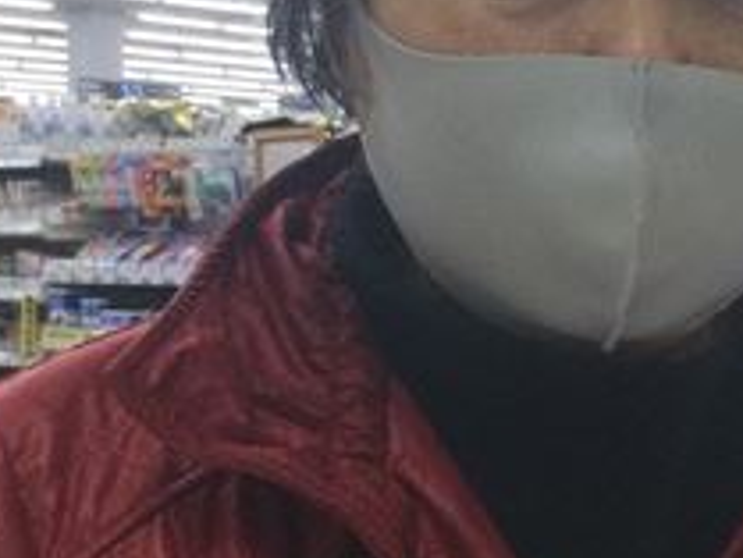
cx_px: 1013
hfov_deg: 19.9
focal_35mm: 89
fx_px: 1911
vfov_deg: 16.6
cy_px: 316
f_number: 2.4
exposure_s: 1/30
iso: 40
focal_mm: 3.3
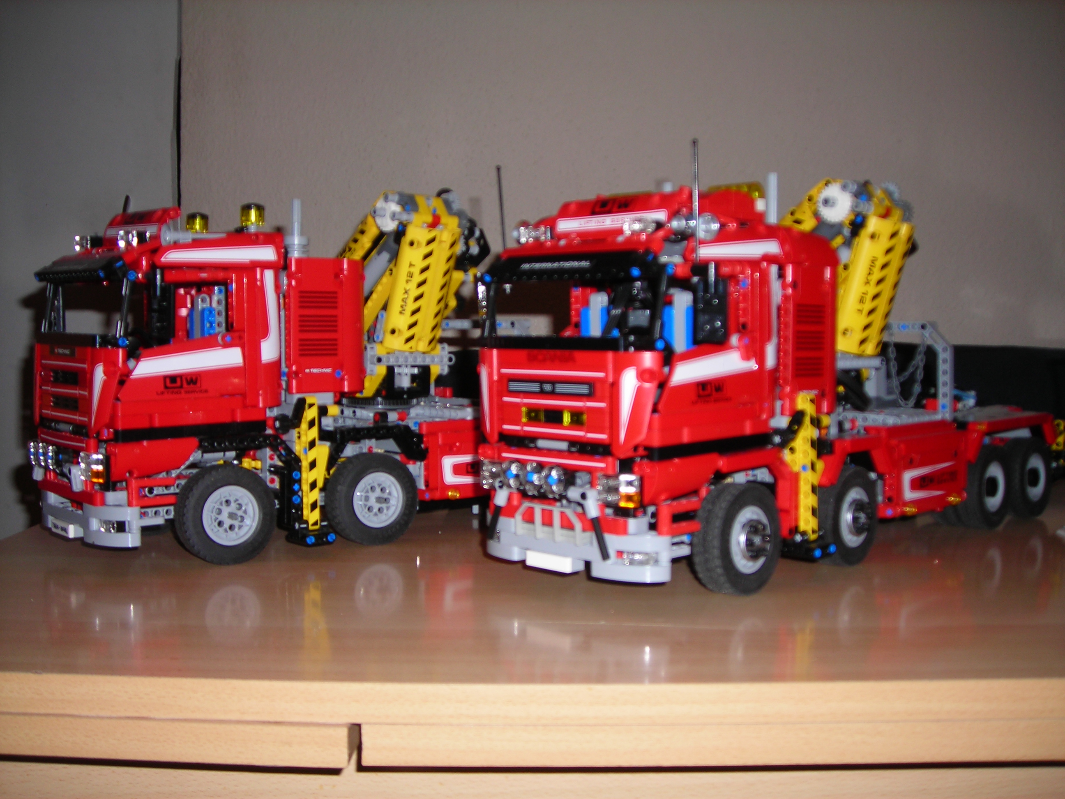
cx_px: 532
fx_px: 1169
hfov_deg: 49.0
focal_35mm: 38
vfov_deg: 37.7
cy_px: 400
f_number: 3.2
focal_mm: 6.3
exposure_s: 1/60.1
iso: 50
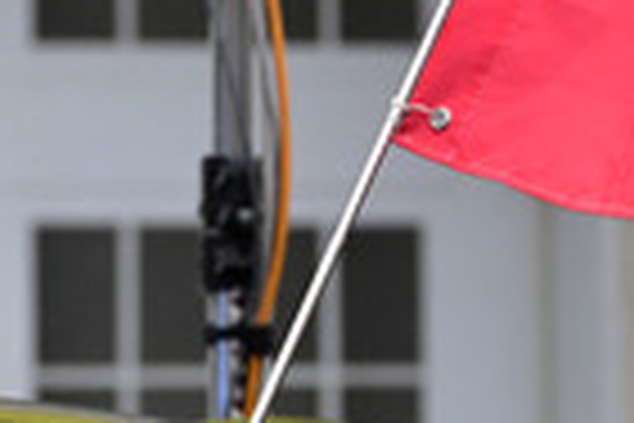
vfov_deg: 2.1
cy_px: 36
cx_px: 955
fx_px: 11270
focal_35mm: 640
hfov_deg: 3.2
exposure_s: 1/250
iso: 800
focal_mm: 200
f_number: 7.1
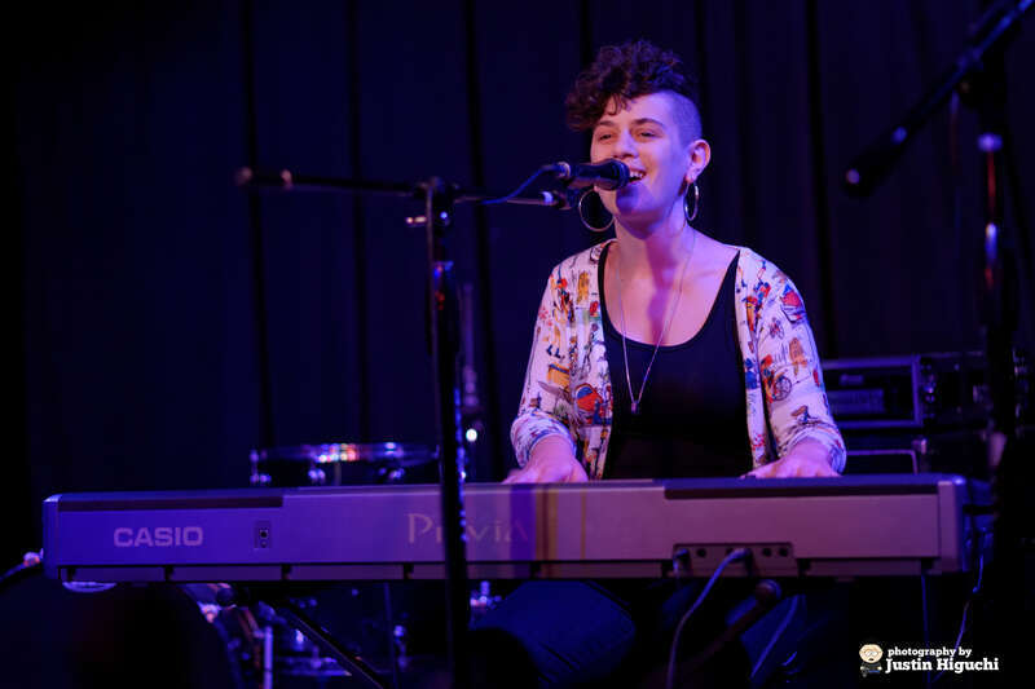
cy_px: 344
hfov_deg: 23.9
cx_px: 518
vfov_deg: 16.1
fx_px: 2443
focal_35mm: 85
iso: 2000
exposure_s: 1/125
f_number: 1.8
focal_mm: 85
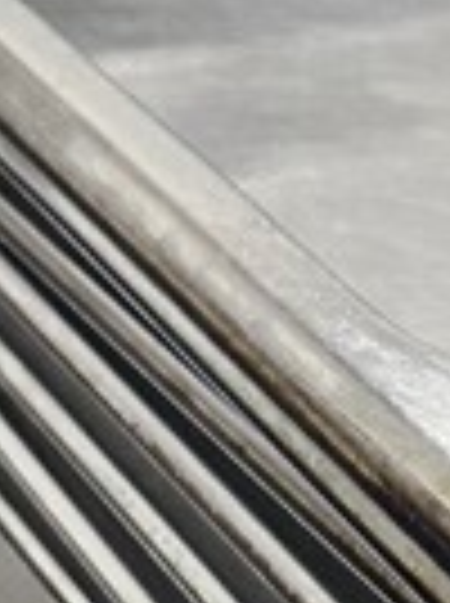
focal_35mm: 146
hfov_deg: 10.1
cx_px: 428
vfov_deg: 12.5
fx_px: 2539
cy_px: 1060
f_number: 1.78
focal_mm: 6.86
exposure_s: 1/60
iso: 250
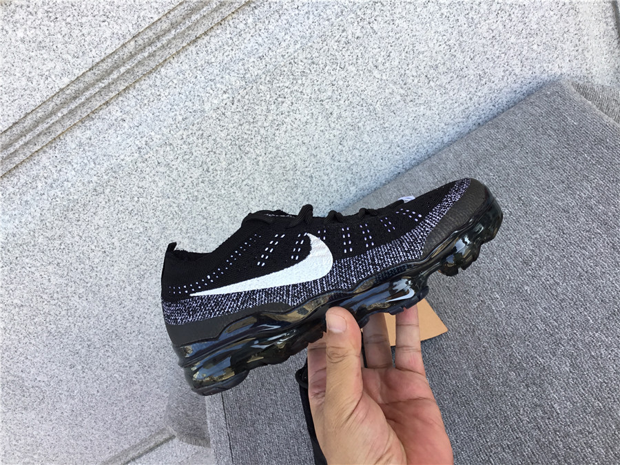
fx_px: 555
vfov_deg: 45.4
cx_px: 310
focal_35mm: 31
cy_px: 232
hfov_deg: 58.4
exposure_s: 1/109
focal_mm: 3.3
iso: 25
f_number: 2.4
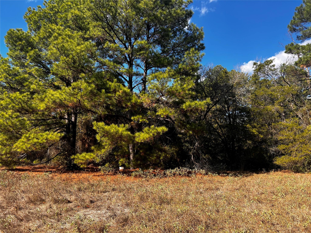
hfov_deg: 67.3
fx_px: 234
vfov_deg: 53.1
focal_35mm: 26
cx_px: 156
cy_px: 116
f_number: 1.5
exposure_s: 1/1751
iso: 50
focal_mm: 5.7
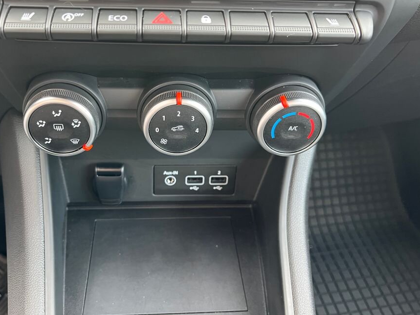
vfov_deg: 45.3
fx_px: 376
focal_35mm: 31
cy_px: 135
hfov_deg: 58.0
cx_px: 175
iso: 320
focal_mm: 5.1
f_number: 1.6
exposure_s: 1/60
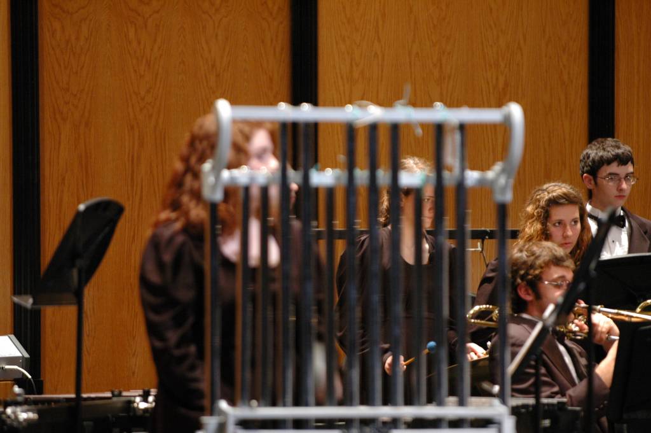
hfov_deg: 6.9
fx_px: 5418
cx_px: 326
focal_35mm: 300
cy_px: 216
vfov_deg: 4.6
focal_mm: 200
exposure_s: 1/30
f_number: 2.8
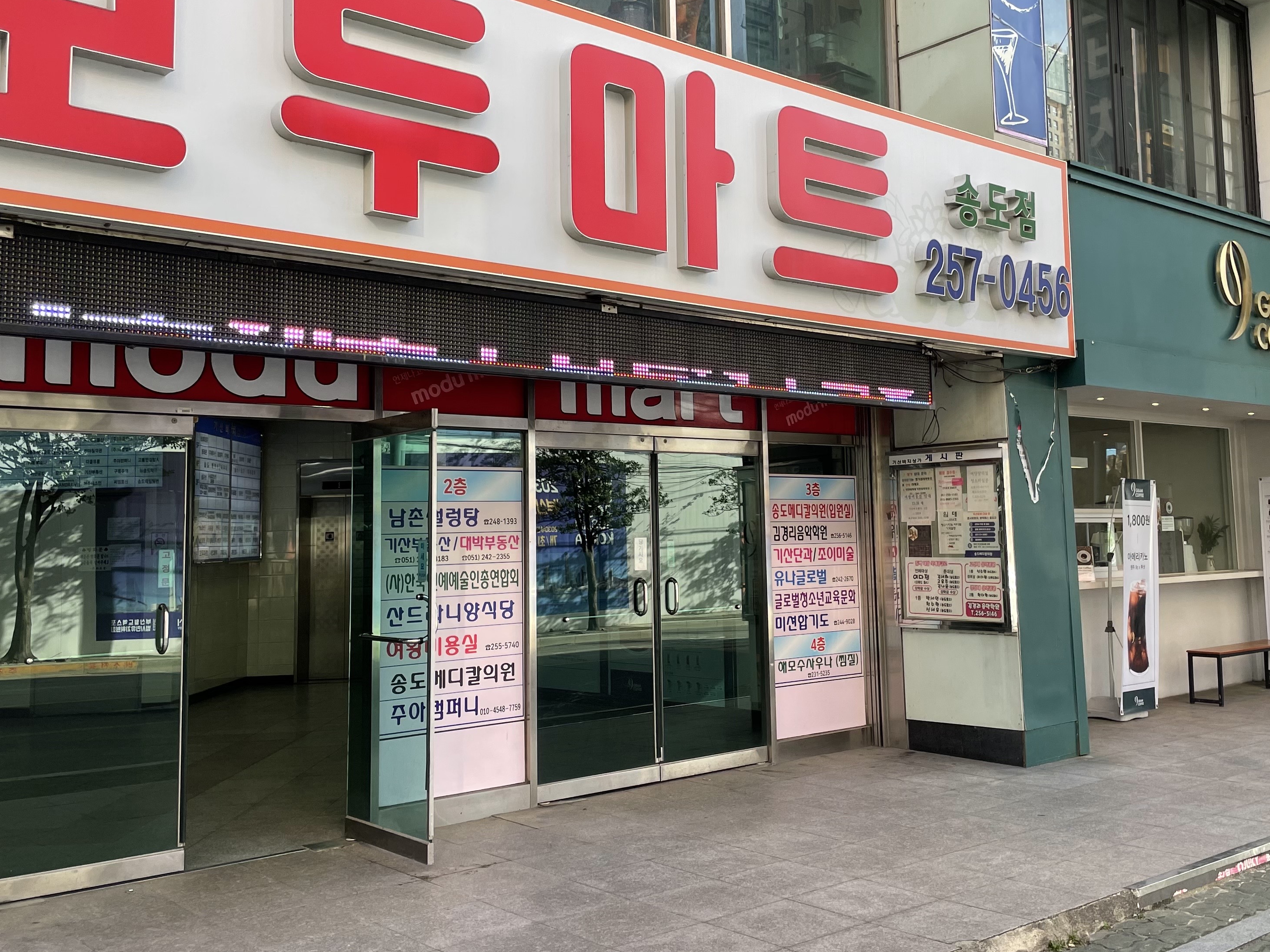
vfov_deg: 39.6
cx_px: 718
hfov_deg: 51.2
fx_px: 1321
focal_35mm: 36
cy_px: 424
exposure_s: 1/374
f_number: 1.6
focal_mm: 4.2
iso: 32
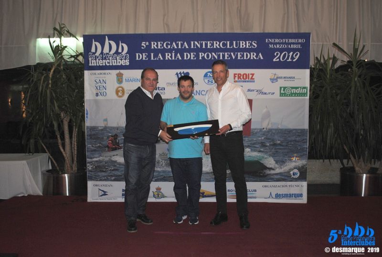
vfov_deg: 37.0
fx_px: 383
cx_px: 191
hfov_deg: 53.0
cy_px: 128
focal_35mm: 36
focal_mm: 24
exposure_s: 1/60
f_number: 4
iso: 200
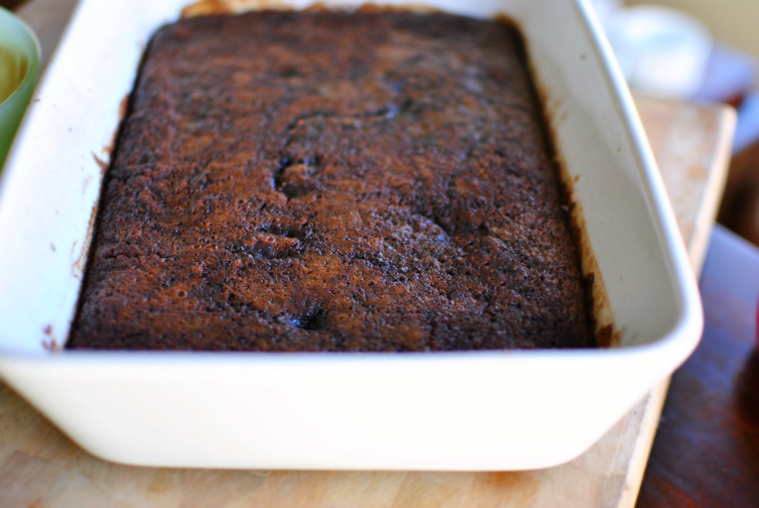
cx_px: 380
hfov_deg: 37.8
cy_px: 254
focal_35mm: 52
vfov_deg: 25.8
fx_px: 1108
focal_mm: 35
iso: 160
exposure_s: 1/100
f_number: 1.8
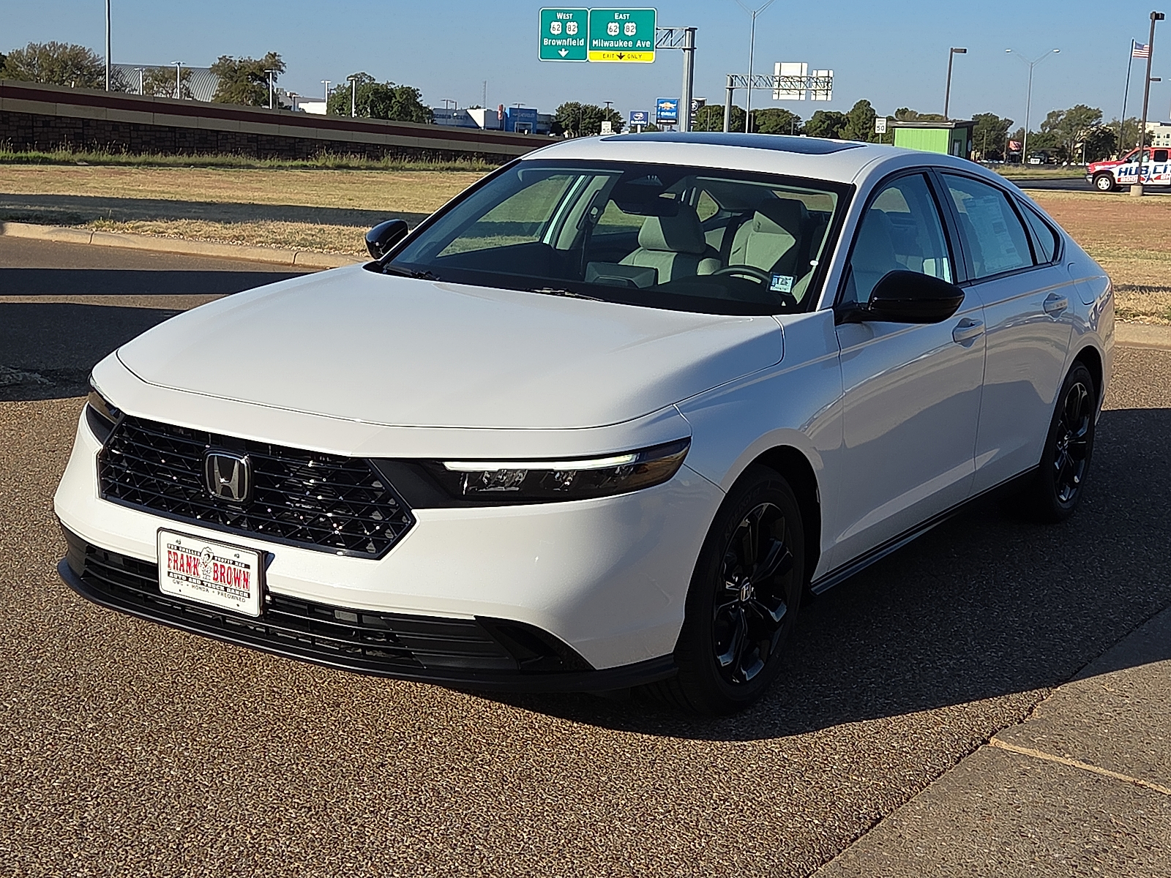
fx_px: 1759
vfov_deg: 28.0
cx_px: 586
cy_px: 439
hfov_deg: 36.8
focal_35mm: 52
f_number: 1.8
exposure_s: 1/10000
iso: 78
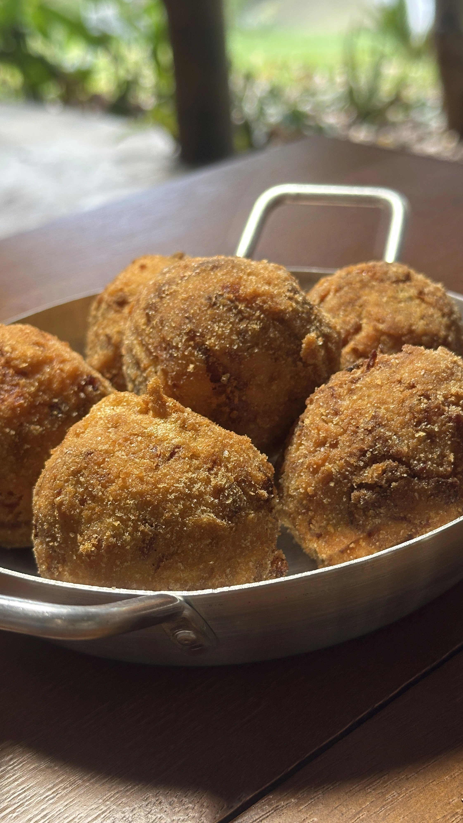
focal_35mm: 53
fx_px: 1157
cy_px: 407
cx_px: 233
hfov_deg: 22.6
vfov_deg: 39.2
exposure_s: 1/121
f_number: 1.78
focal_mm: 6.86
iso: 80
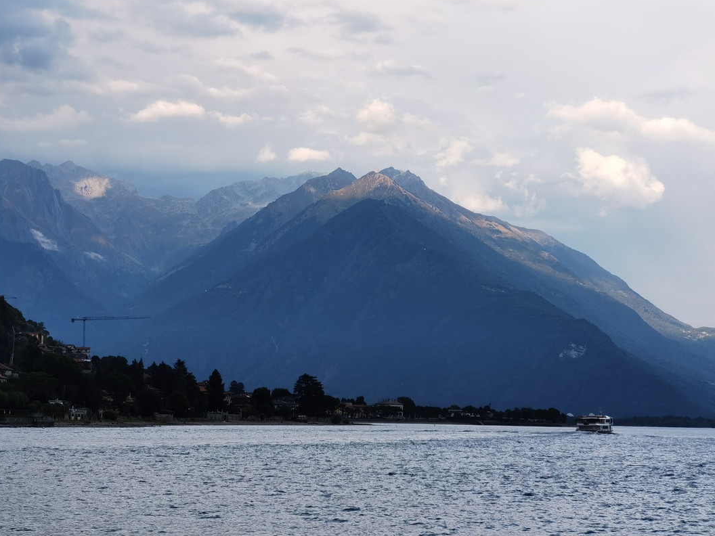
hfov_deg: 20.2
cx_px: 354
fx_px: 2004
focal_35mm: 97
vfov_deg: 15.2
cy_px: 266
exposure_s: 1/509
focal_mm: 7.48
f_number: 2.4
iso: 50
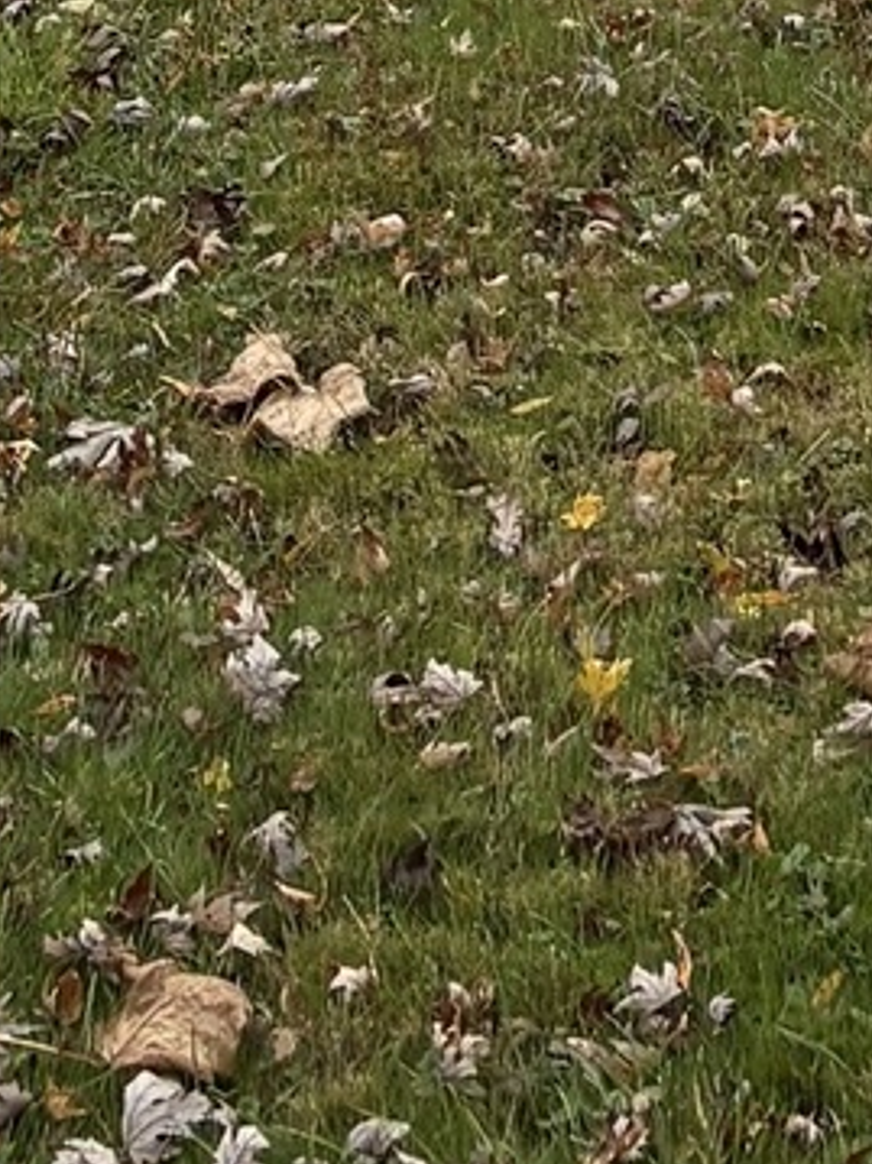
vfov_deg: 9.6
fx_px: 5612
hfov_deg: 8.9
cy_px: -2114
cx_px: 678
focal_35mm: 167
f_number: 1.6
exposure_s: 1/1451
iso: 50
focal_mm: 5.96
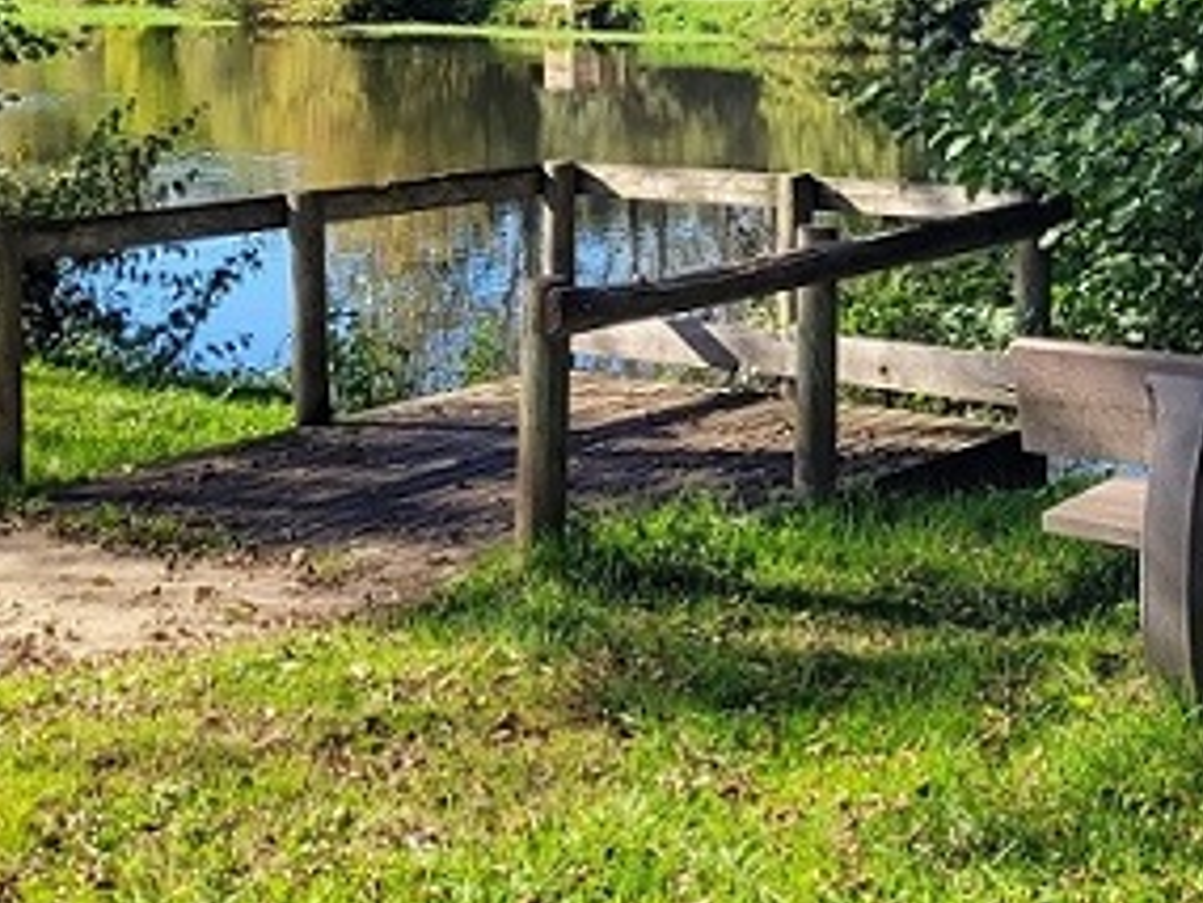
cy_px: -114
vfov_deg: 20.3
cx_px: 766
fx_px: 2399
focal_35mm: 69
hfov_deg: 28.0
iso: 40
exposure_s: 1/764
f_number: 1.8
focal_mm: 5.4
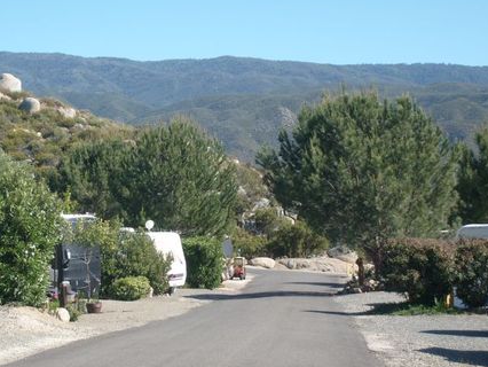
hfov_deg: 21.7
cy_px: 165
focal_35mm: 90
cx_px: 194
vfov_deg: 16.4
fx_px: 1269
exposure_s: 1/125
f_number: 9.8
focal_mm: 12
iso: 80
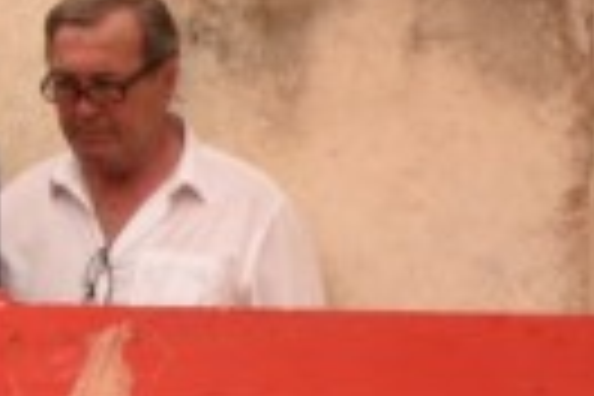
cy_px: 146
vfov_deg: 0.7
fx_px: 33872
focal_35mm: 2053
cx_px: -806
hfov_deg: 1.0
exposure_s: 1/640
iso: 400
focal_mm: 300
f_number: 6.3
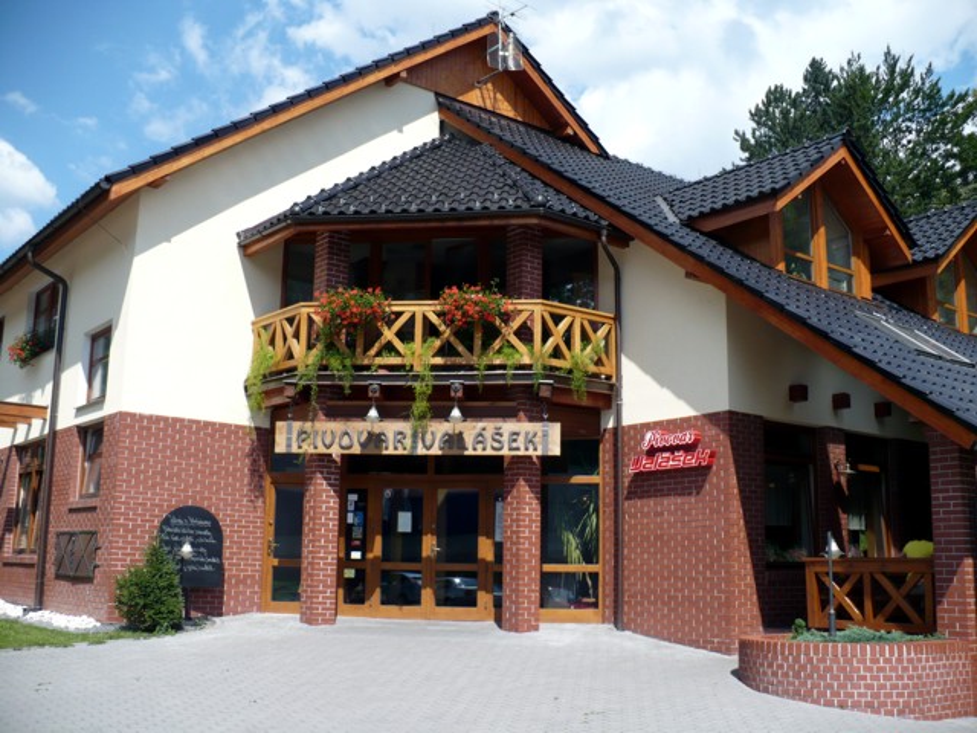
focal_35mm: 37
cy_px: 366
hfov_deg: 50.1
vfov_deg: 38.7
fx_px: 1044
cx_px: 488
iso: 100
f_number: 2.8
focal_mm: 6.1
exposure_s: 1/1000
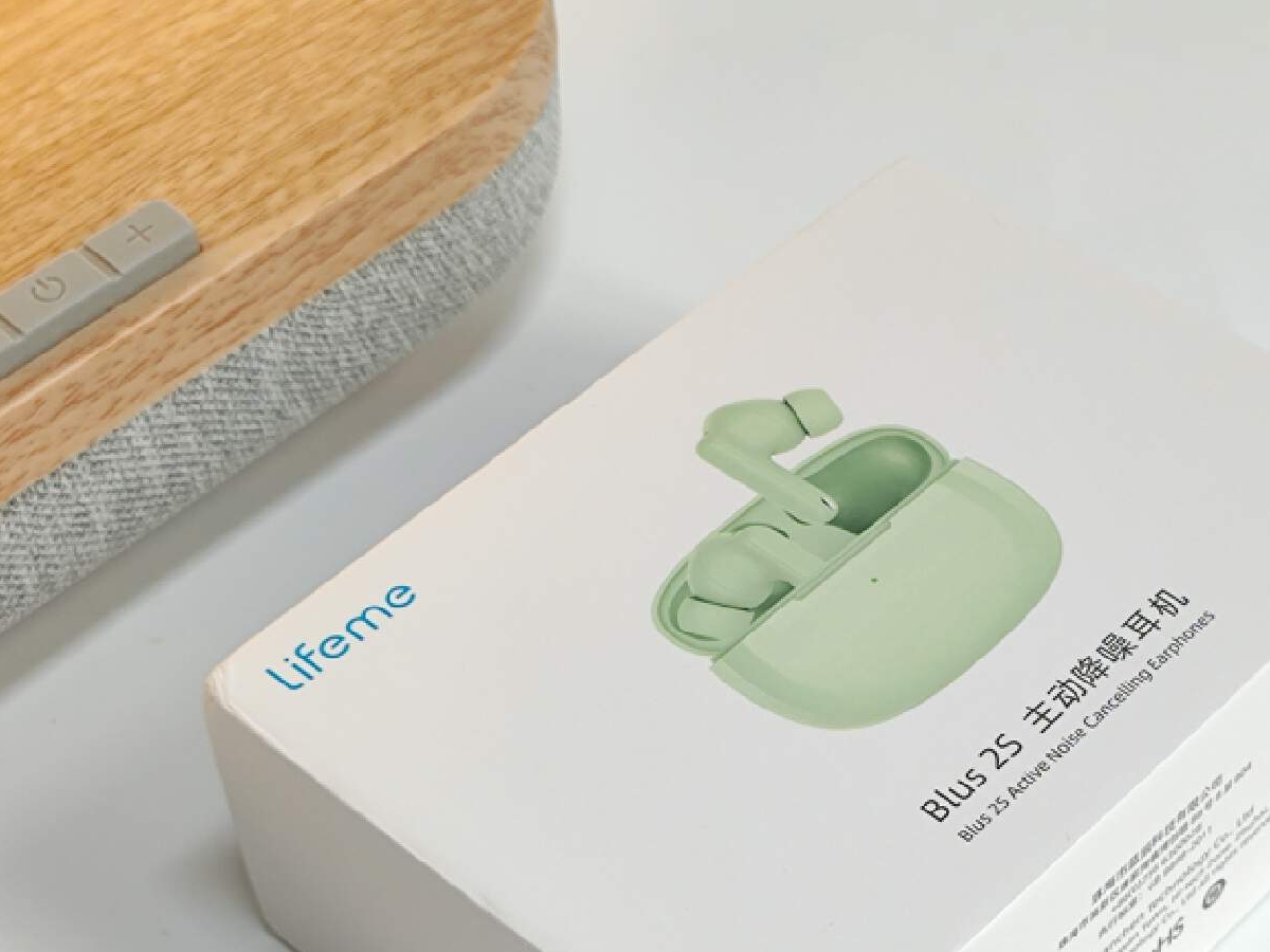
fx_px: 1468
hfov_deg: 46.0
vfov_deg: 35.3
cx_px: 860
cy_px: 696
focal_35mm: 40
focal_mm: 4.71
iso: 177
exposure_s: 1/120
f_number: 1.79
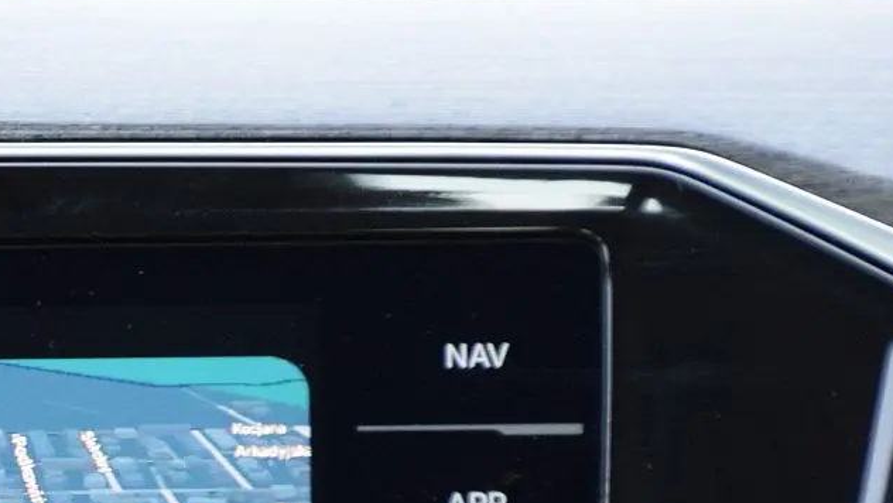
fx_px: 11299
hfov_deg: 4.5
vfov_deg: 2.5
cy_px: 615
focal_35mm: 477
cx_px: -376
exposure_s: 1/80
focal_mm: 100
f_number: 5.6
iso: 1600
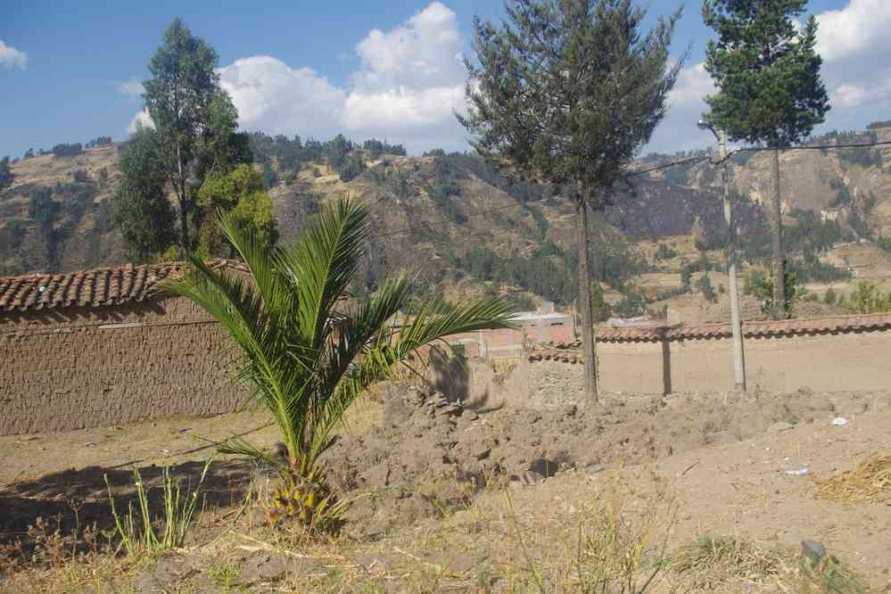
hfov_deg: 59.5
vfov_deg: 41.7
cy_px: 297
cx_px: 446
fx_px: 780
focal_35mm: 32
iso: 200
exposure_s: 1/100
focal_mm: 21
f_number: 11
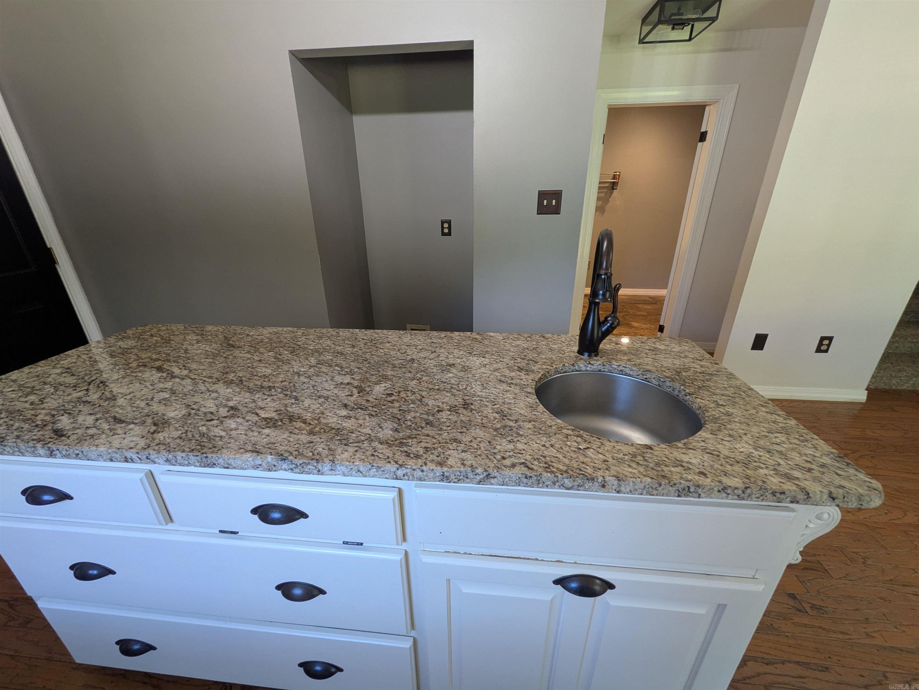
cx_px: 460
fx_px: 372
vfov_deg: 85.7
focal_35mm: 14
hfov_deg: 102.0
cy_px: 345
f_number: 2.2
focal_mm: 1.83
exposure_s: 1/30
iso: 168
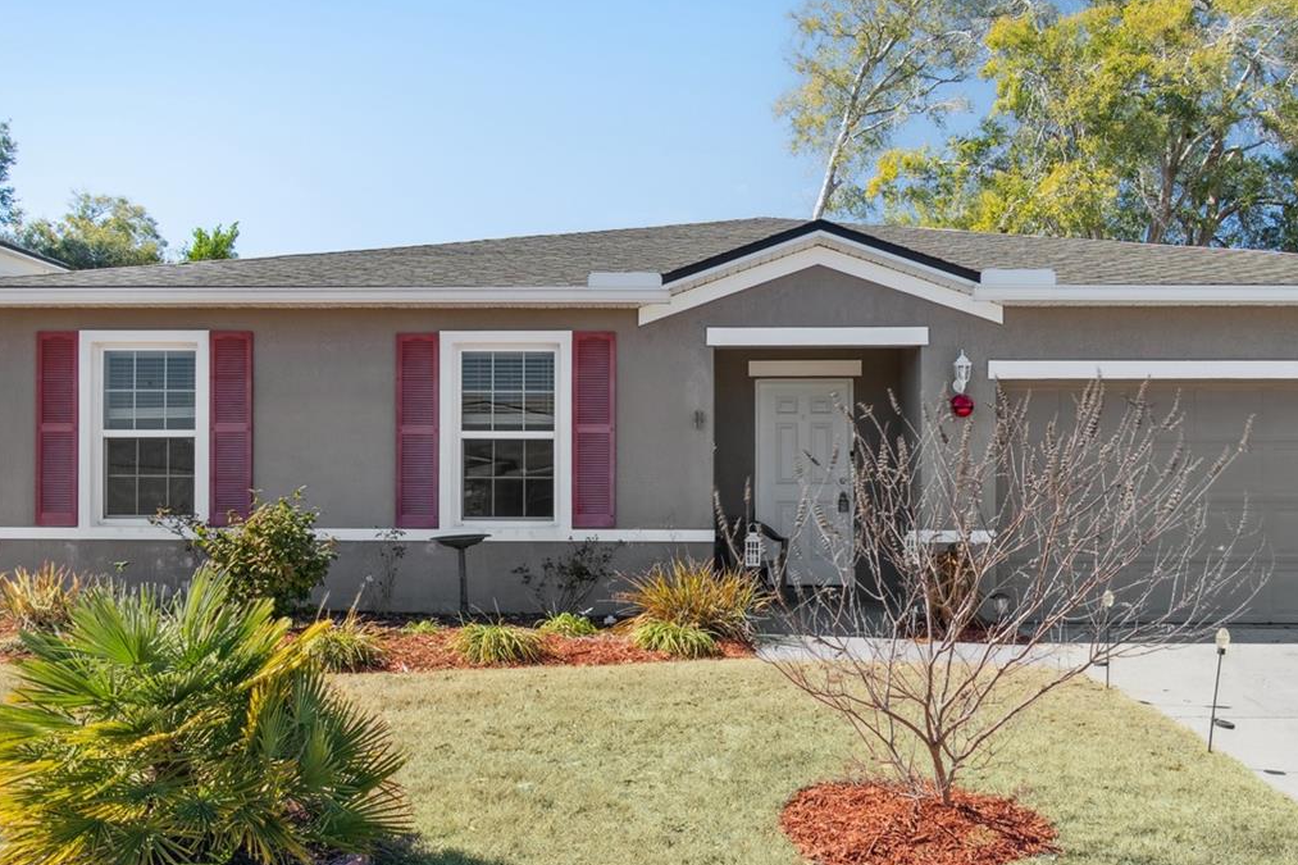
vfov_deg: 43.5
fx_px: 1081
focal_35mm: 30
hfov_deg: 61.8
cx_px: 710
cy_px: 491
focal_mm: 13
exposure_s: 1/320
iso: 200
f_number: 8
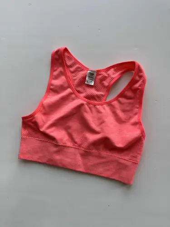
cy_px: 114
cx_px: 85
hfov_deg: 56.8
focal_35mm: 24
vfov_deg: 71.6
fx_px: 157
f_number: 1.78
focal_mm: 6.76
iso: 64
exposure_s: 1/248
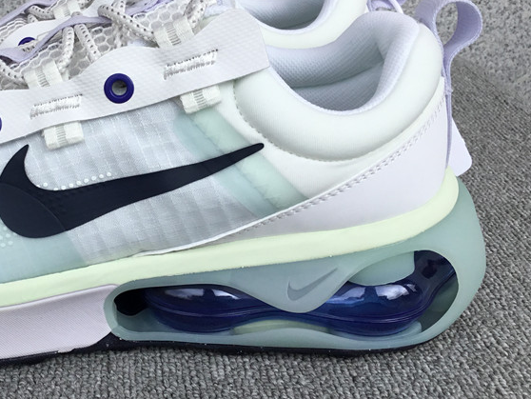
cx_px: 123
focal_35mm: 50
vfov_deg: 29.1
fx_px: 767
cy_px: 160
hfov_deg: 37.1
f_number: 2.4
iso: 25
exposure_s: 1/895
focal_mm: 3.3
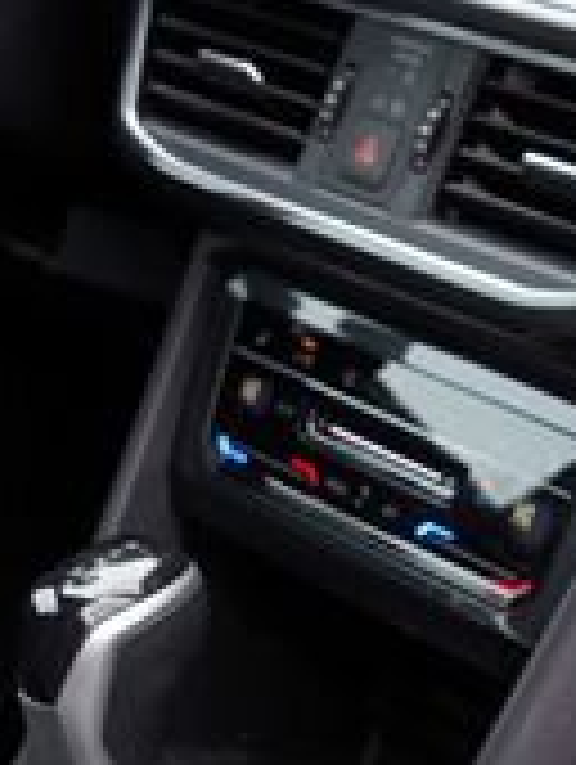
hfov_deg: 10.5
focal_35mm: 139
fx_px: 3076
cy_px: 218
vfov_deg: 14.1
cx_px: 716
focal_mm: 24
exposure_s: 1/50
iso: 100
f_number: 4
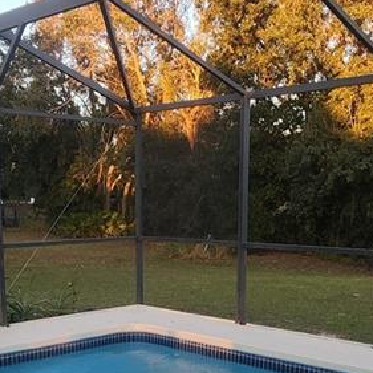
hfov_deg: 34.6
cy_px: 312
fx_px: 597
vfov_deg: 33.4
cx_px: 161
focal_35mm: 49
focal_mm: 2.2
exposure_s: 1/126
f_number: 2.2
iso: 50
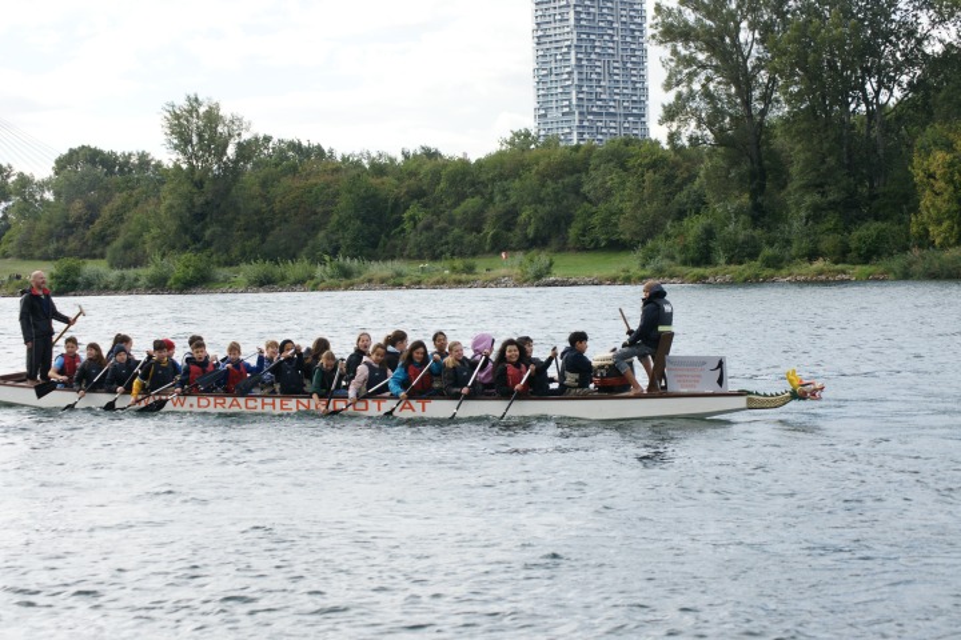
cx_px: 480
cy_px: 320
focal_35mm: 82
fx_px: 2202
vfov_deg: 16.6
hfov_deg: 24.6
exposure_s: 1/320
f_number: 7.1
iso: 200
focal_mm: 55
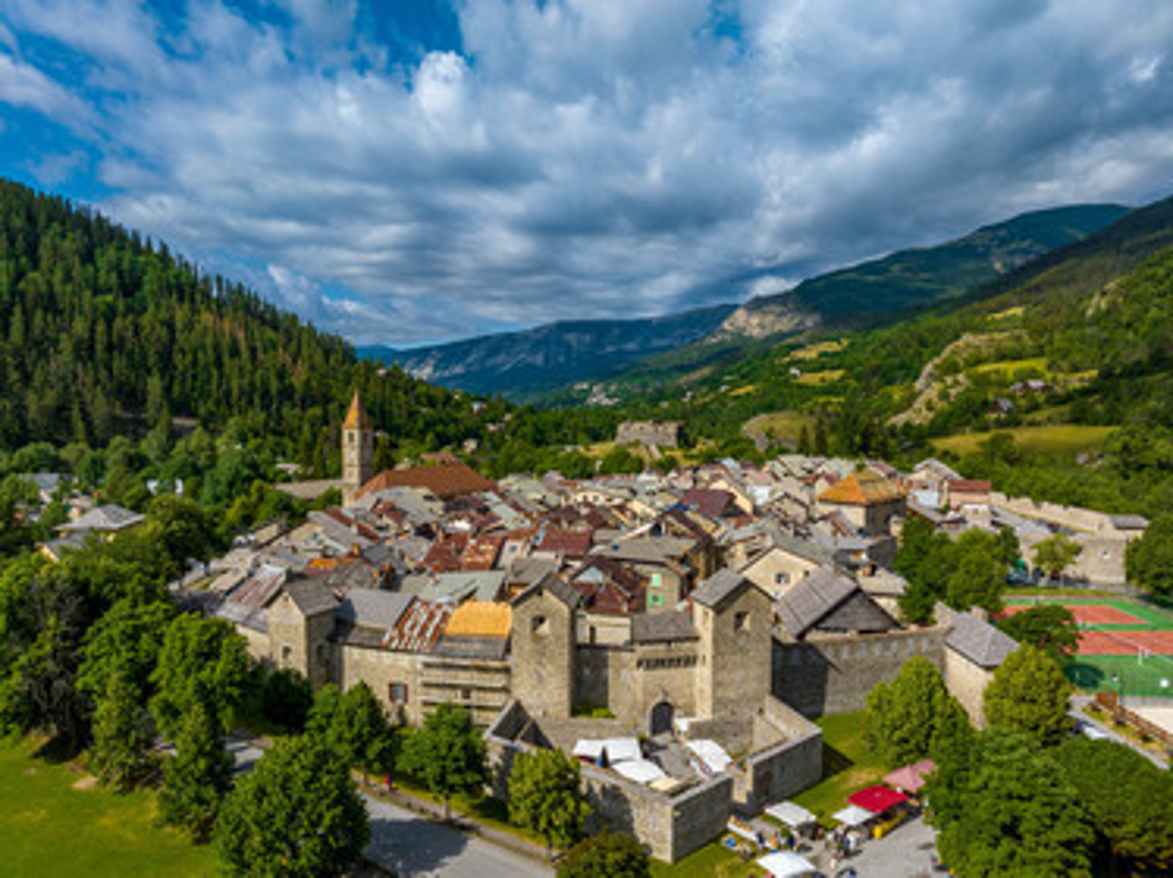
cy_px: 439
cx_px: 586
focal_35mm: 24
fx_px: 813
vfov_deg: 56.8
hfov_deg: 71.6
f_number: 11
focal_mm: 12.3
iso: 200
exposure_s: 1/400
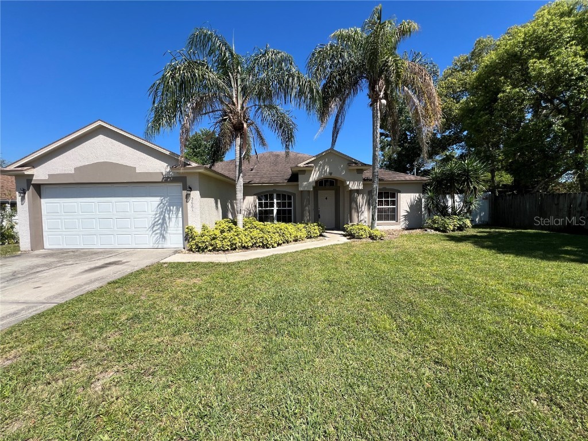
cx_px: 294
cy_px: 220
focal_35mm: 13
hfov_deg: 106.2
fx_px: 221
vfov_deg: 89.9
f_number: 1.8
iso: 32
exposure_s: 1/1488
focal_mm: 1.57
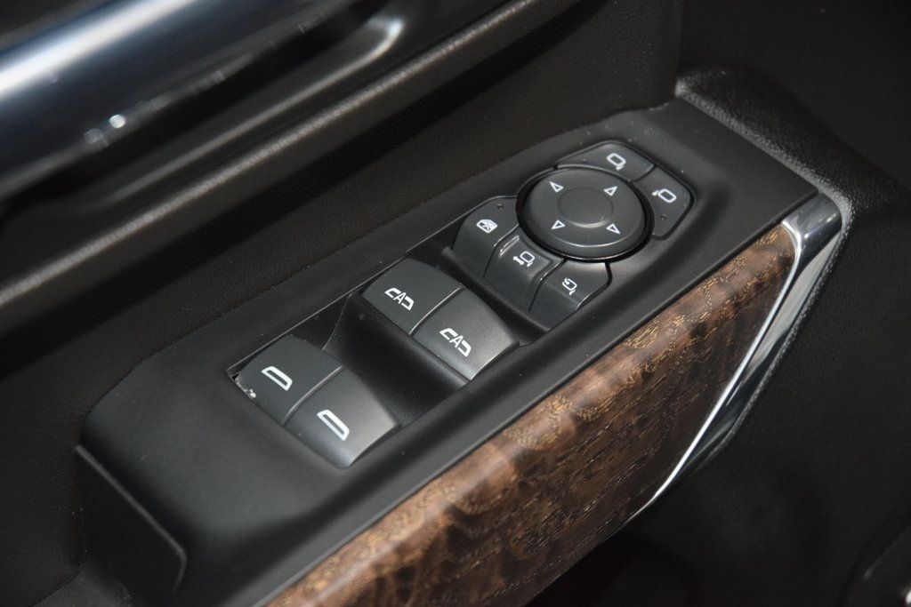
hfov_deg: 19.5
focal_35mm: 105
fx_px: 2657
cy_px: 304
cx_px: 456
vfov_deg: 13.0
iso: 2800
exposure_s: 1/100
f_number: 4.5
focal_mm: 70
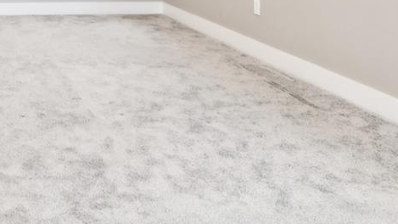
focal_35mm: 50
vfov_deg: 21.5
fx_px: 528
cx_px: -59
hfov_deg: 34.5
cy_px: -75
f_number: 8
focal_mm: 14
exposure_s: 1/13
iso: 400
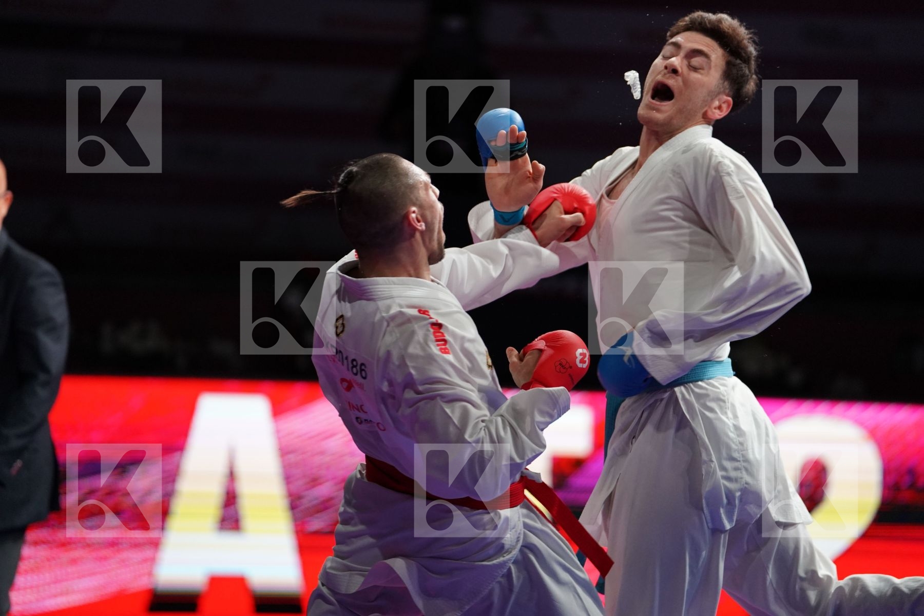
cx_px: 462
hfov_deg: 11.5
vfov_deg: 7.7
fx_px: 4568
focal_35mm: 178
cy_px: 308
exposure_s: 1/1000
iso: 3200
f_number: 2.8
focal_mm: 178
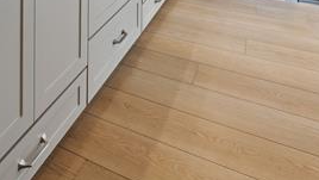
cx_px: 84
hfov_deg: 49.7
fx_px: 330
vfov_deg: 21.7
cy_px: -130
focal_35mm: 39
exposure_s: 1/160
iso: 500
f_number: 8
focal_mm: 13
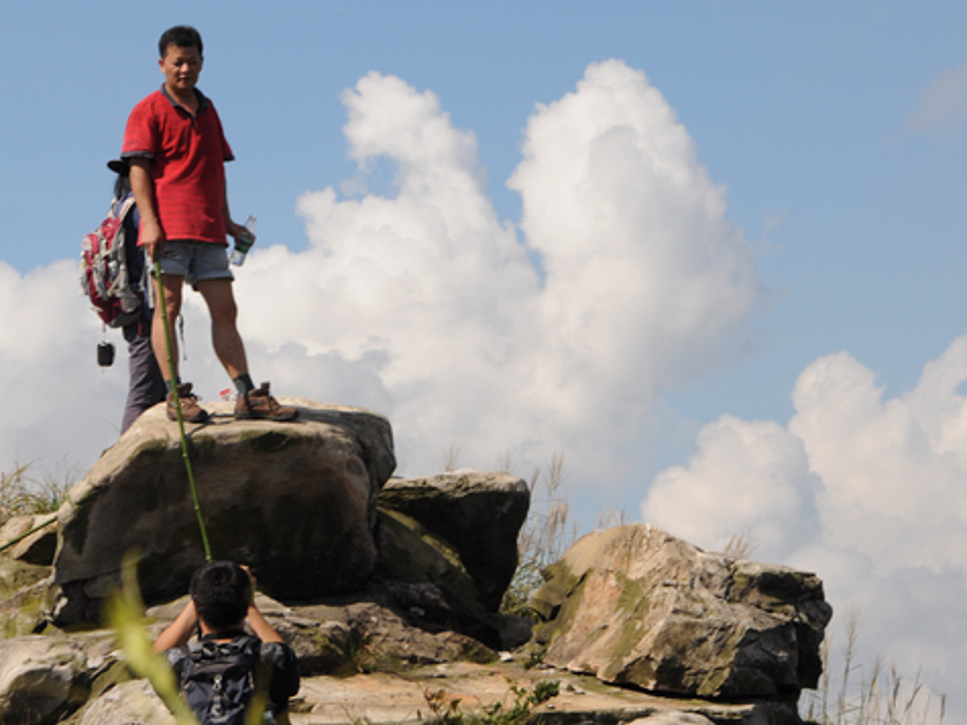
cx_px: 193
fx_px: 5078
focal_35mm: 182
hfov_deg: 10.8
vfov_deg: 8.2
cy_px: 260
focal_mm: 75
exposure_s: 1/320
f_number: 11
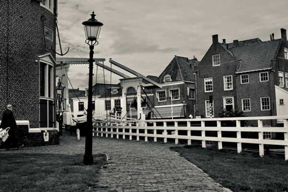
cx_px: 144
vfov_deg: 31.9
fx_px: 336
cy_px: 96
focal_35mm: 42
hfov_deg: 46.4
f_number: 5.6
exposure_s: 1/320
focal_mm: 28
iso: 100
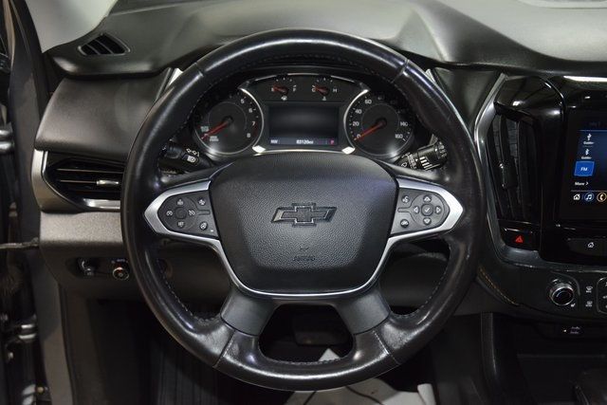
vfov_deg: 30.9
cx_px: 304
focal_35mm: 44
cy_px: 202
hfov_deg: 45.0
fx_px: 734
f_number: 3.8
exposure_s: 1/60
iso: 1800
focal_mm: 29
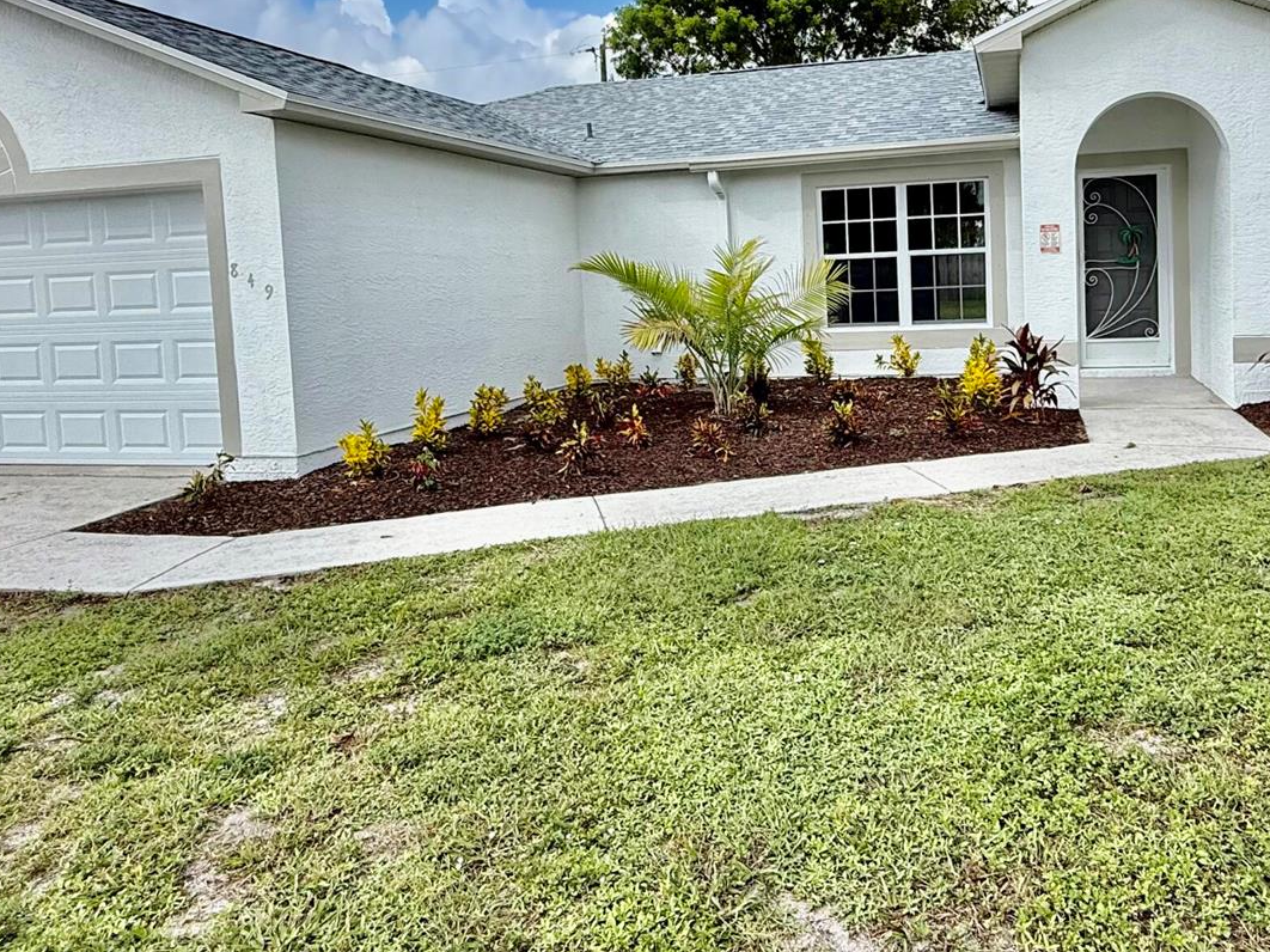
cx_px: 792
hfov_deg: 64.4
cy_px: 340
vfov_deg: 50.7
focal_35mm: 27
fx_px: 990
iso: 50
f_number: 2.2
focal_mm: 2.22
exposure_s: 1/830
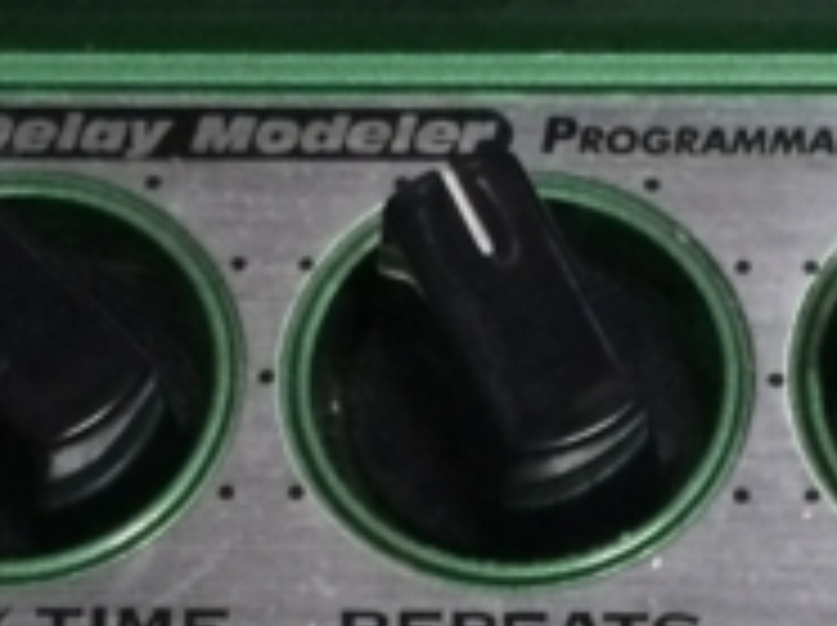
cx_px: 446
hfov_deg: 12.4
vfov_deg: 9.0
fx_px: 3864
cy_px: 910
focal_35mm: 160
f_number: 2.2
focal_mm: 4.15
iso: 250
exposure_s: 1/25
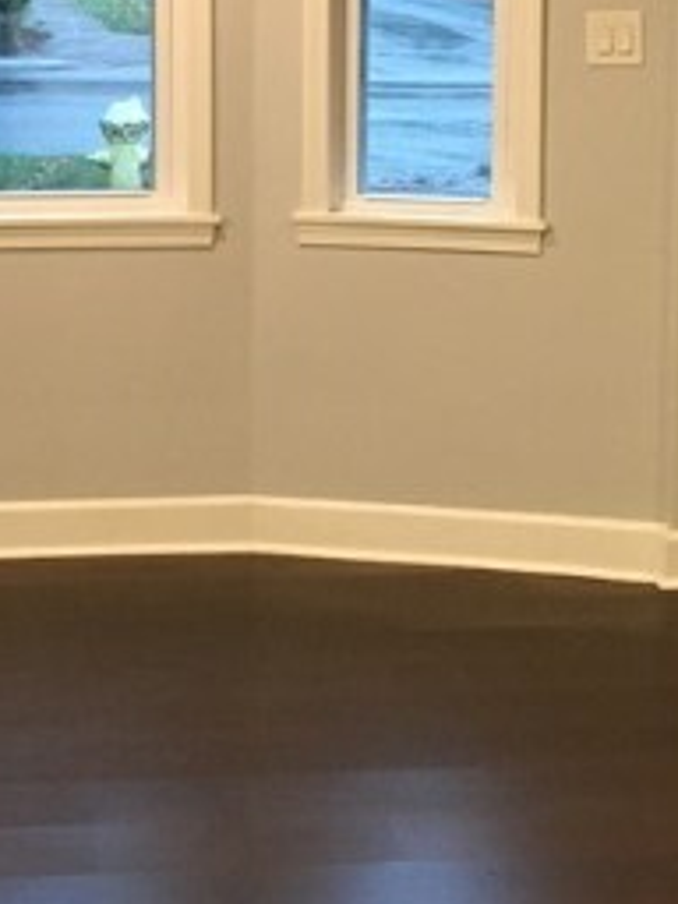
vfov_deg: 22.2
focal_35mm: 87
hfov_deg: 16.9
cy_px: 198
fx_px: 2272
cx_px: 187
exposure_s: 1/30
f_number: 2.2
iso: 160
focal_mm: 4.15
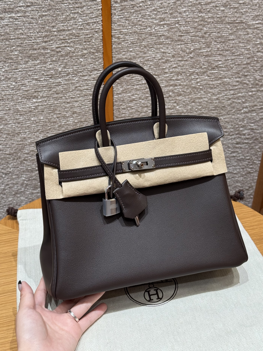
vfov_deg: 39.7
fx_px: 486
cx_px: 132
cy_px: 176
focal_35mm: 48
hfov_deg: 30.3
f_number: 1.78
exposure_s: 1/50
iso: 64
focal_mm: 6.76
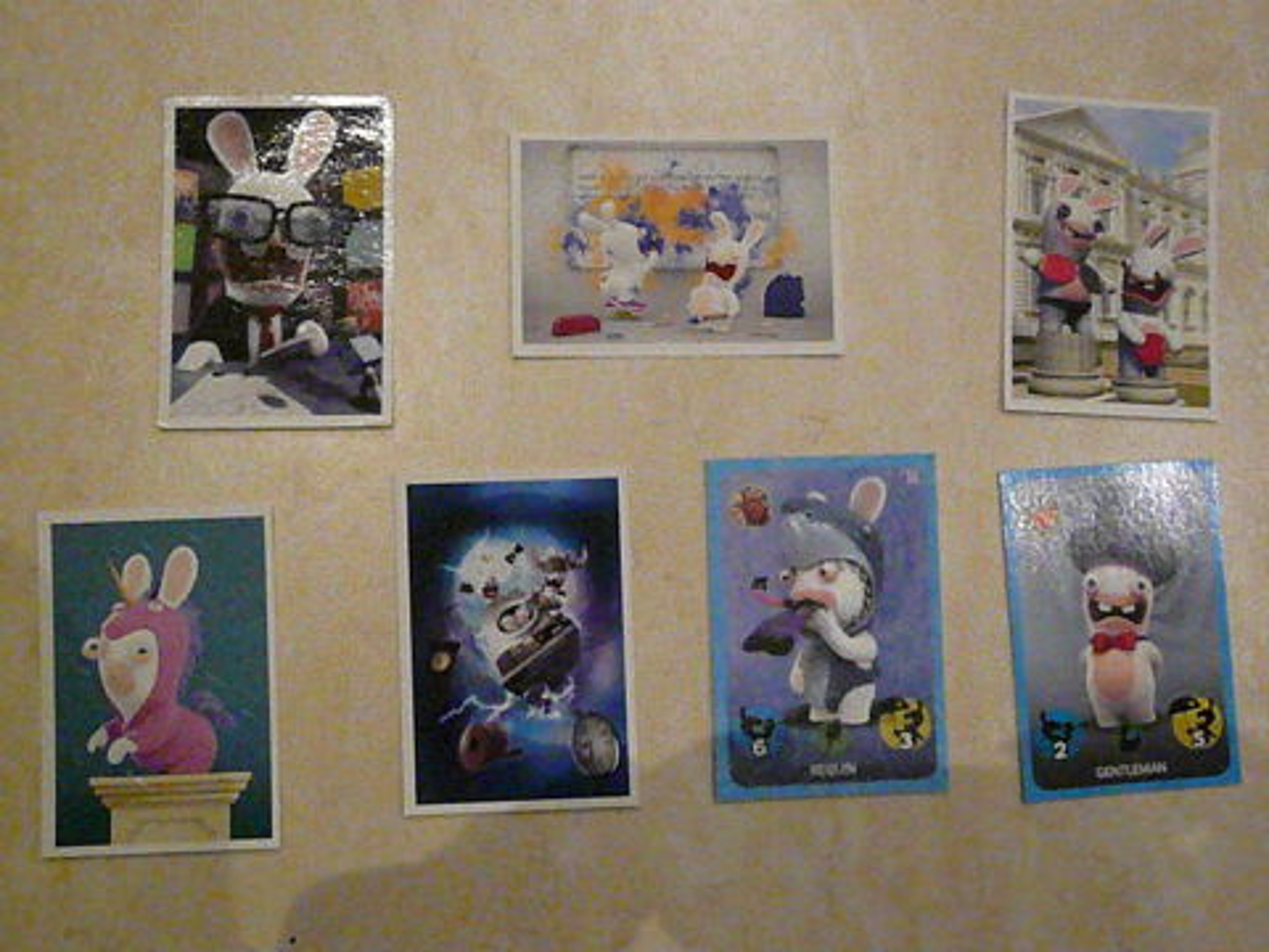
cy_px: 476
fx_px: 1430
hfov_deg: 47.9
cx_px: 634
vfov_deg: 36.8
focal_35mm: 39
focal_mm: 6.4
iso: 3200
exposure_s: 1/250
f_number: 3.2
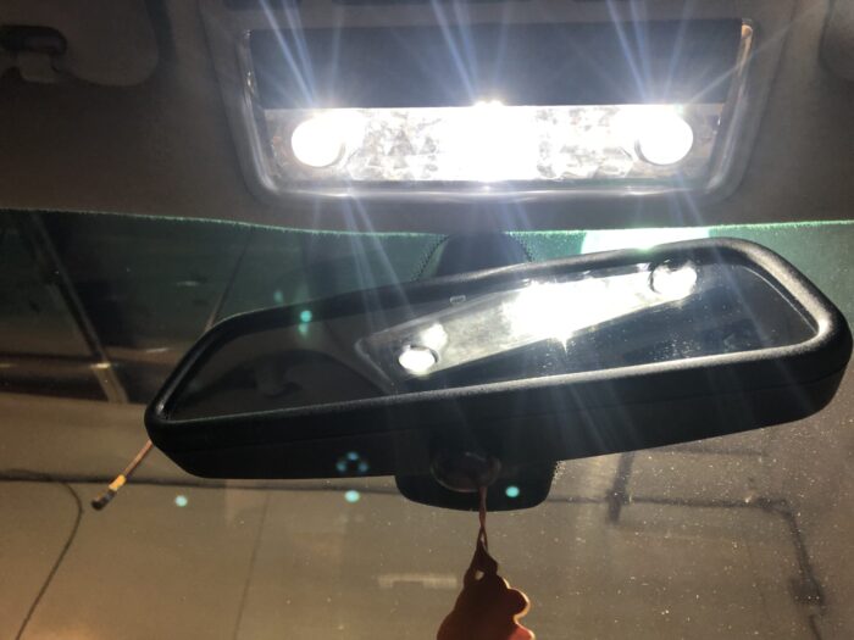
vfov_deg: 49.7
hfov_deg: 63.4
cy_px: 320
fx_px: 691
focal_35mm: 28
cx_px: 427
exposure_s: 1/20
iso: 40
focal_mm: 3.99
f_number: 1.8
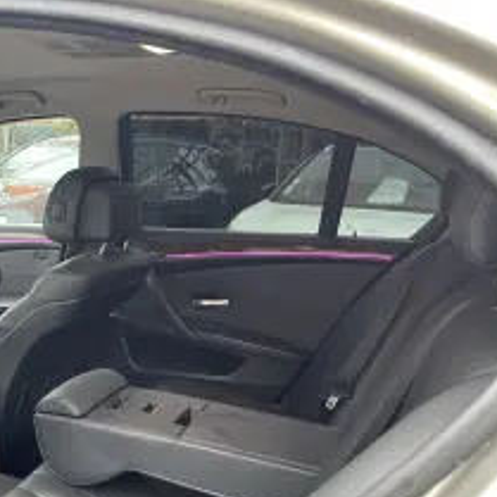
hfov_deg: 41.9
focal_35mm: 38
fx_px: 617
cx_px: 100
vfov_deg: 43.4
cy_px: 316
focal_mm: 5.1
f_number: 1.6
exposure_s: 1/60
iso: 320
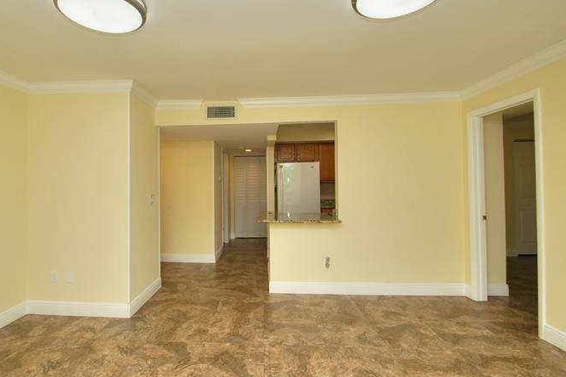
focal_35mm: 18
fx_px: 283
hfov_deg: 89.6
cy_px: 179
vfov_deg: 67.3
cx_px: 247
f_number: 8
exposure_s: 1/125
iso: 500
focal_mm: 10
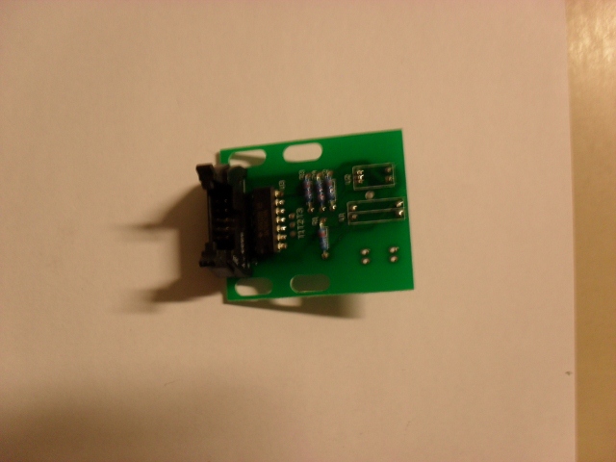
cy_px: 231
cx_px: 308
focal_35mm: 35
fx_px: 623
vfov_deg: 40.7
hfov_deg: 52.6
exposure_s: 1/20
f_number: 3.2
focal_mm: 6.3
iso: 200
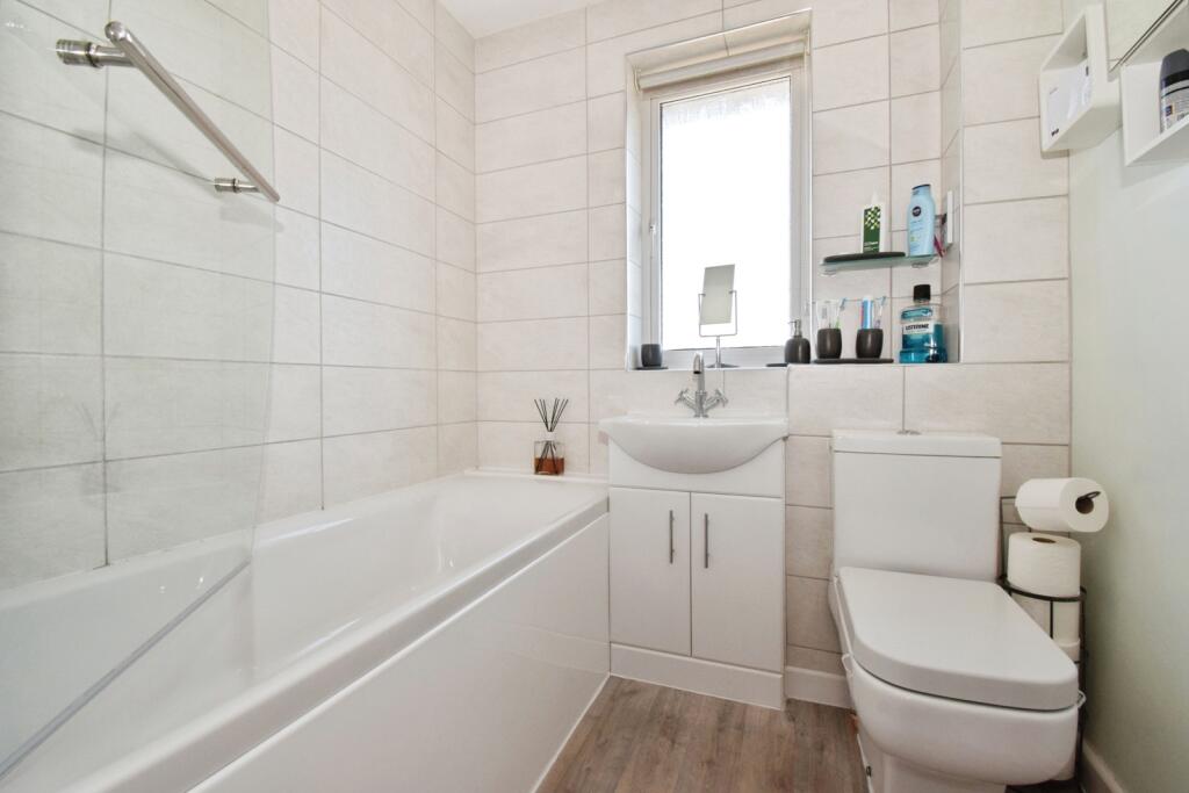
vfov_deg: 77.3
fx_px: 495
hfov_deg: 100.4
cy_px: 396
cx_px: 594
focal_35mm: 15
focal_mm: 10
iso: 1000
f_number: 13
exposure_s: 1/60
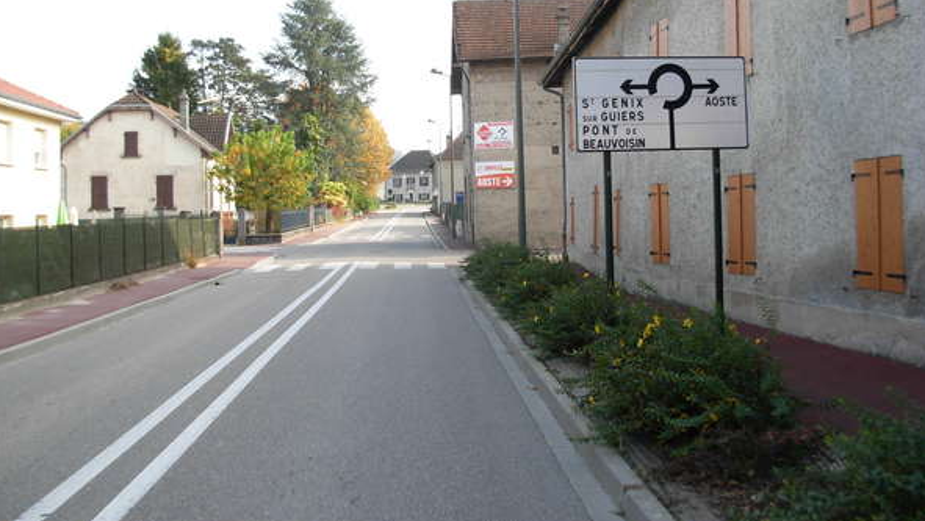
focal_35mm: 42
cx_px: 463
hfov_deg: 48.3
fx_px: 1031
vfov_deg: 28.2
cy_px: 171
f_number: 2.9
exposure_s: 1/304
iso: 79
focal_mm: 6.3
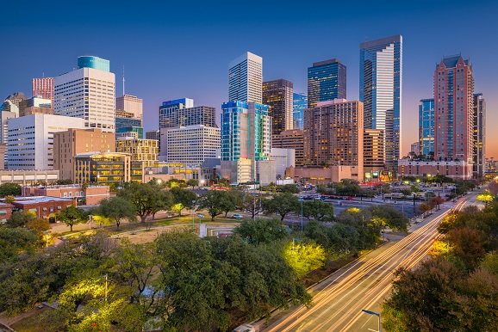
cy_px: 166
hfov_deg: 73.7
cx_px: 249
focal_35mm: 24
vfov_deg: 53.2
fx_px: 332
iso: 64
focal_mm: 24
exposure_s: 30
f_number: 10
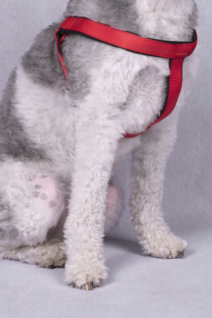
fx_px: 1006
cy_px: -11
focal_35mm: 114
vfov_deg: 17.5
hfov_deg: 12.0
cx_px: 105
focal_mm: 48
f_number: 11
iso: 250
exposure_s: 1/160
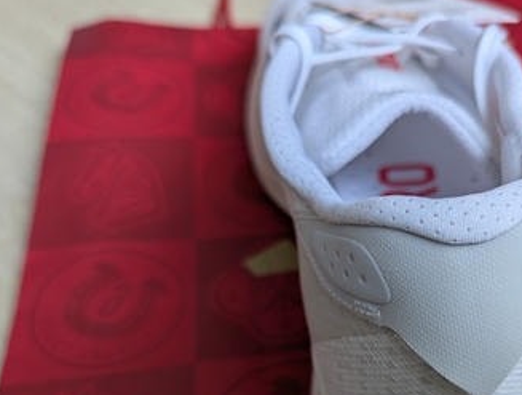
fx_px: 665
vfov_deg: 32.4
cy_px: 293
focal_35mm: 44
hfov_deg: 41.9
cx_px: 374
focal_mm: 6.81
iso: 317
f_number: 1.85
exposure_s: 1/106
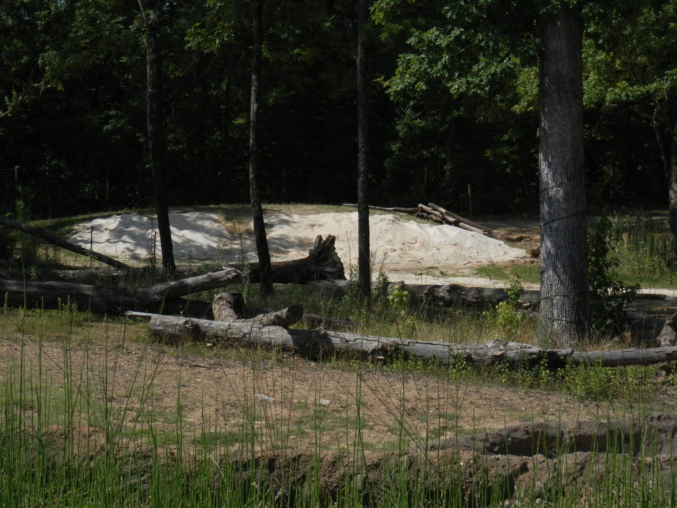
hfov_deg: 24.4
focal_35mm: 80
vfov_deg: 18.4
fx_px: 1565
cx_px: 338
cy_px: 254
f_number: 13.1
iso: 100
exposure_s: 1/160
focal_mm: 14.4
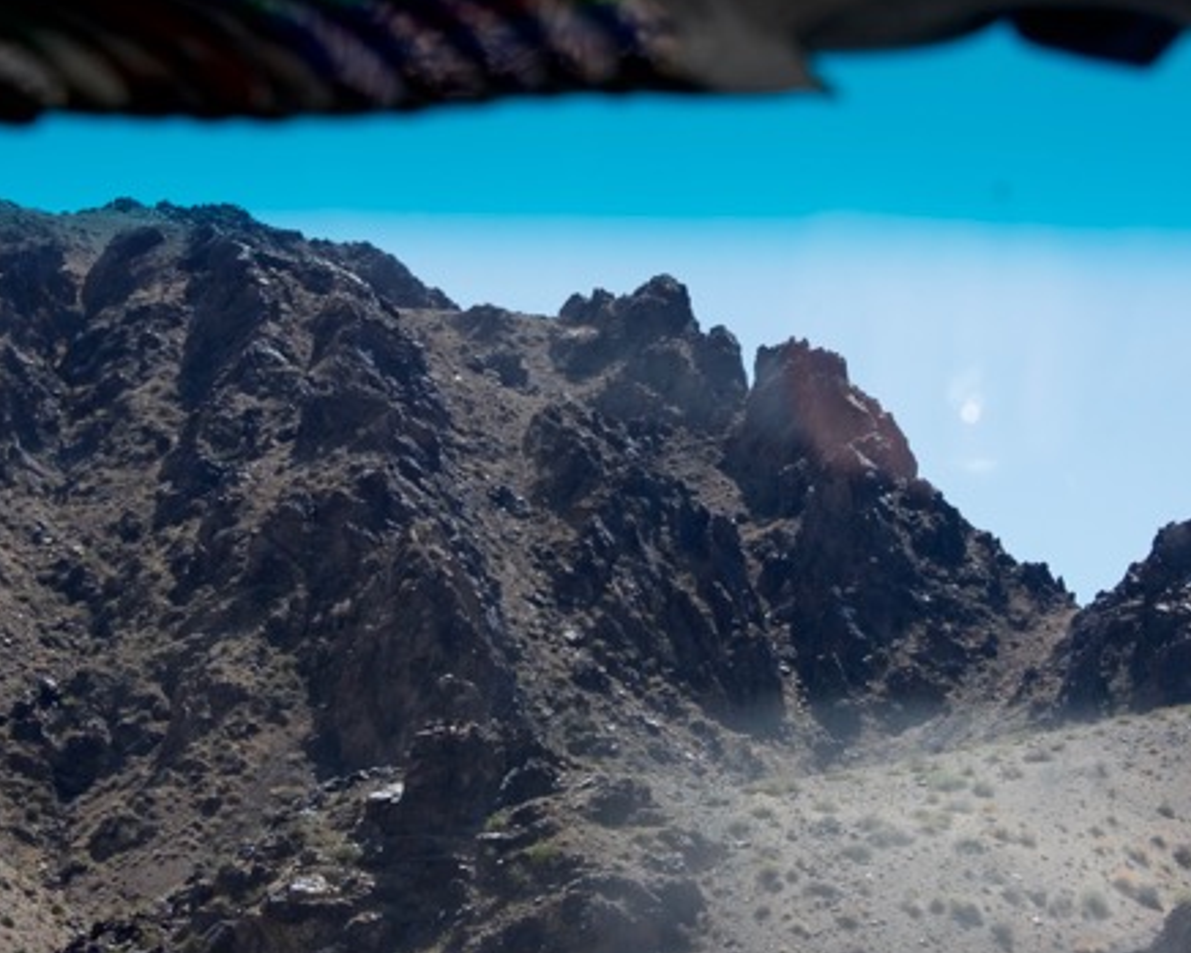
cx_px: 604
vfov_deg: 12.4
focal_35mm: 124
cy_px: 341
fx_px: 4372
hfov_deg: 15.5
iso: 640
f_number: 8
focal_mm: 72
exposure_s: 1/1000
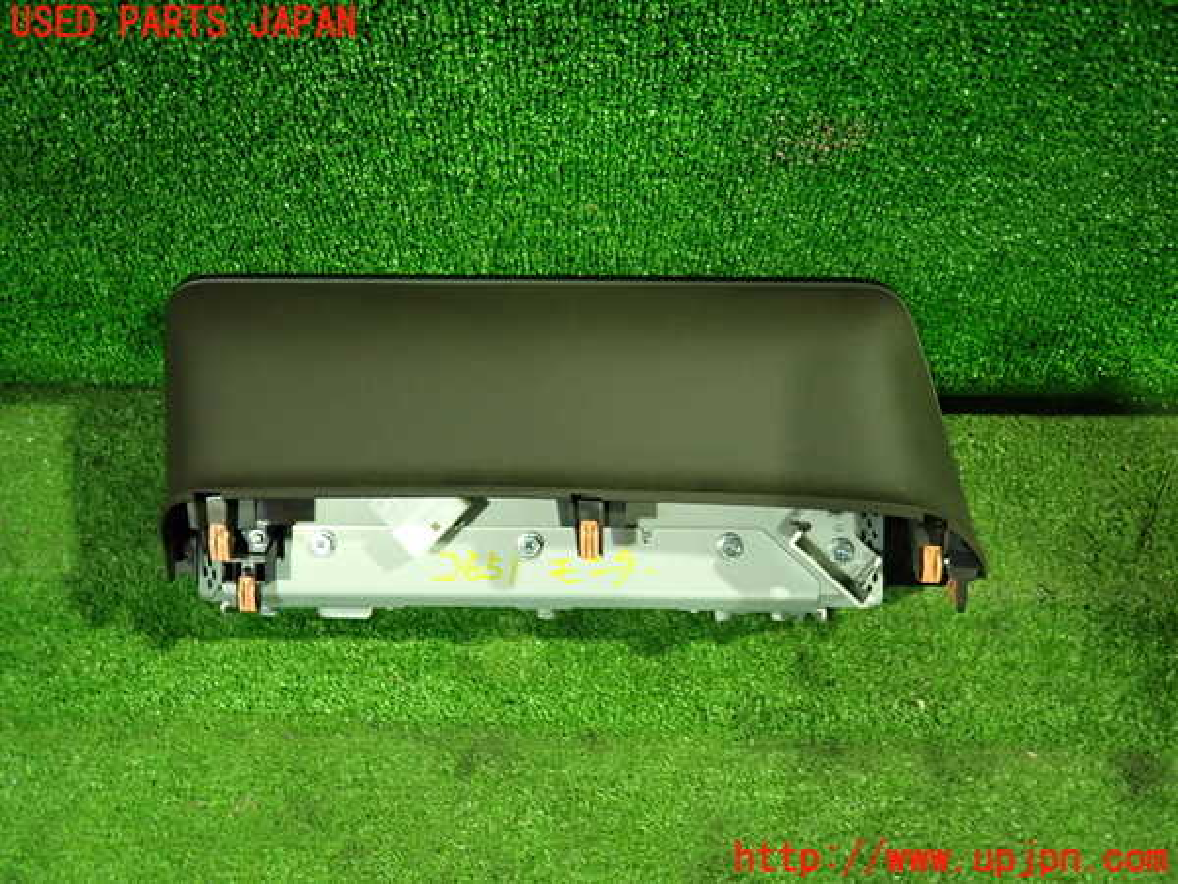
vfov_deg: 54.9
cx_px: 589
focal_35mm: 25
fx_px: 851
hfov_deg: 69.4
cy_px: 442
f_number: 2
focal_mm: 4.5
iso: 640
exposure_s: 1/30
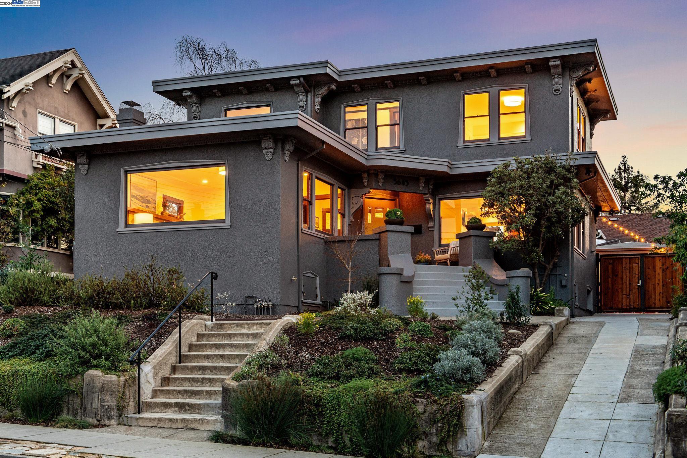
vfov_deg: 28.1
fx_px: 916
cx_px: 344
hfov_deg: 41.1
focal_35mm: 48
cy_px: 229
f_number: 16
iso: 400
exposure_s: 1/2.5
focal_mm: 48
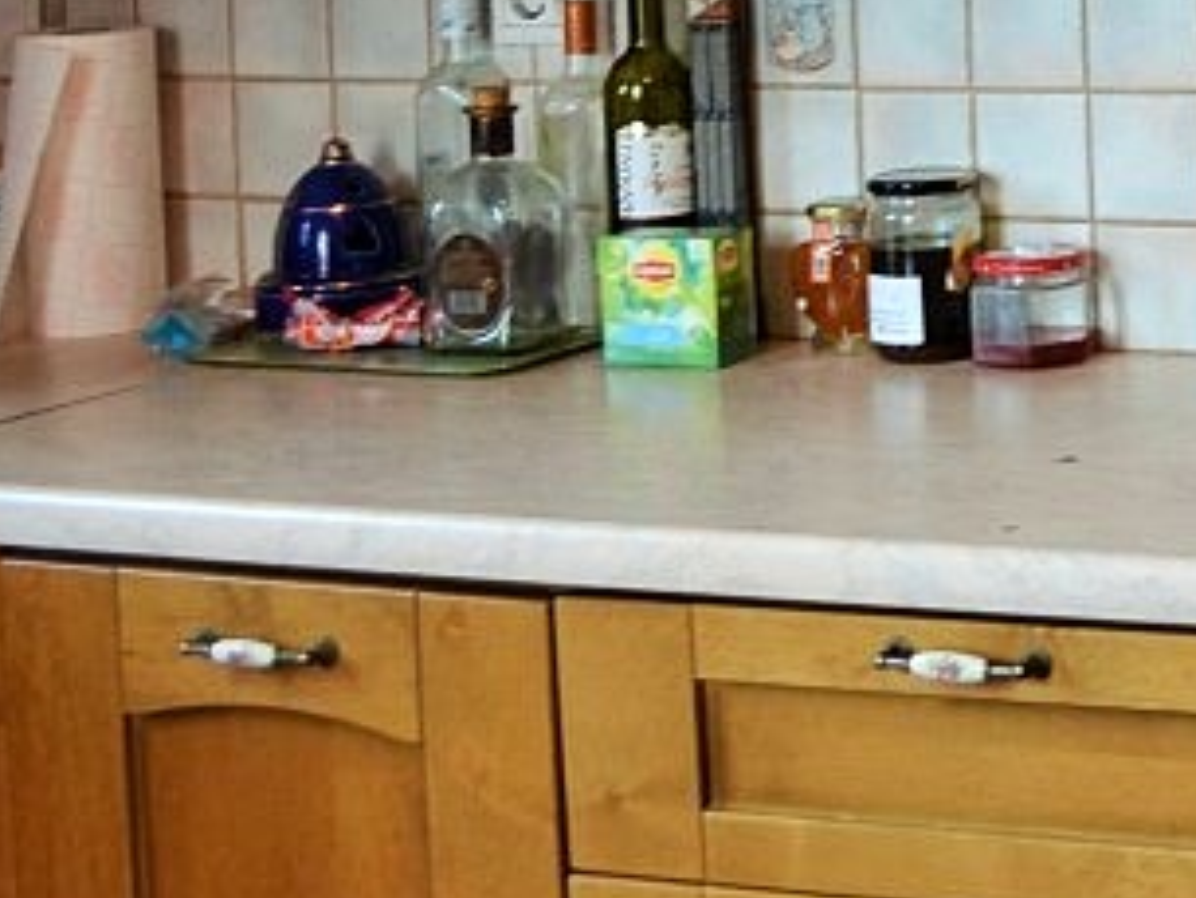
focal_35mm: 98
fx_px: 3387
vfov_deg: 14.4
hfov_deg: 17.4
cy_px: -282
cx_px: 1929
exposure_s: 1/60
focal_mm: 18
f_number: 4
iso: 400
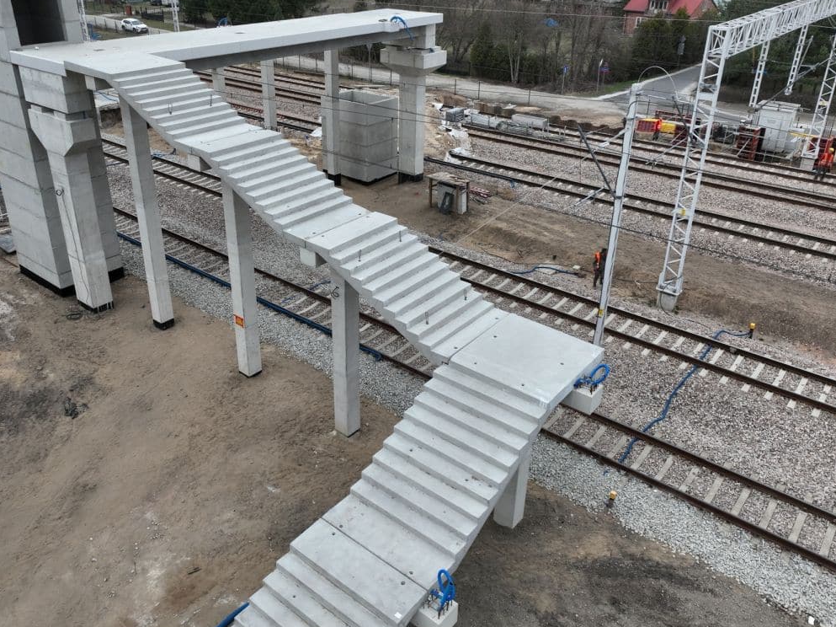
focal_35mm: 29
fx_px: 700
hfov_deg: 61.6
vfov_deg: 48.1
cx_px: 382
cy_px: 271
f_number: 2.8
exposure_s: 1/250
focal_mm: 12.29
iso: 170
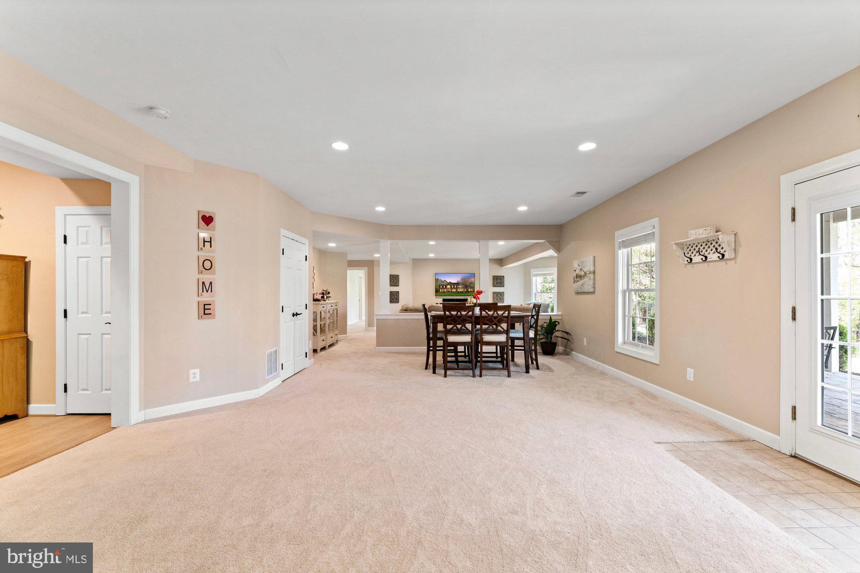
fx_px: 349
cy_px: 286
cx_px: 430
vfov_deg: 78.8
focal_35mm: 15
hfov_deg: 101.9
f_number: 8
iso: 640
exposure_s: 1/2
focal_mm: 14.6
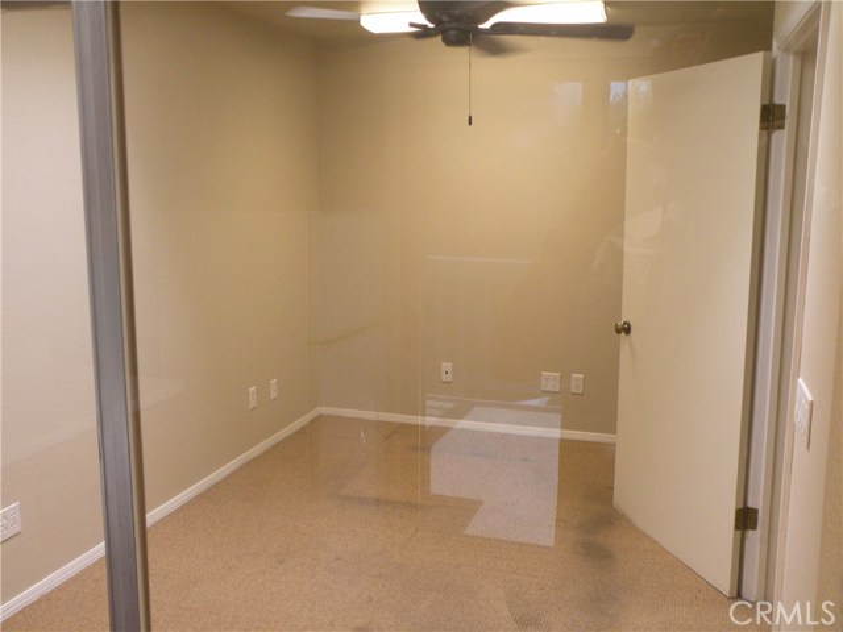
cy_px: 316
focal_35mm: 33
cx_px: 422
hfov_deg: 55.4
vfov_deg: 42.9
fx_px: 804
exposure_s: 1/60
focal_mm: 5.8
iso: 201
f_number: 3.2
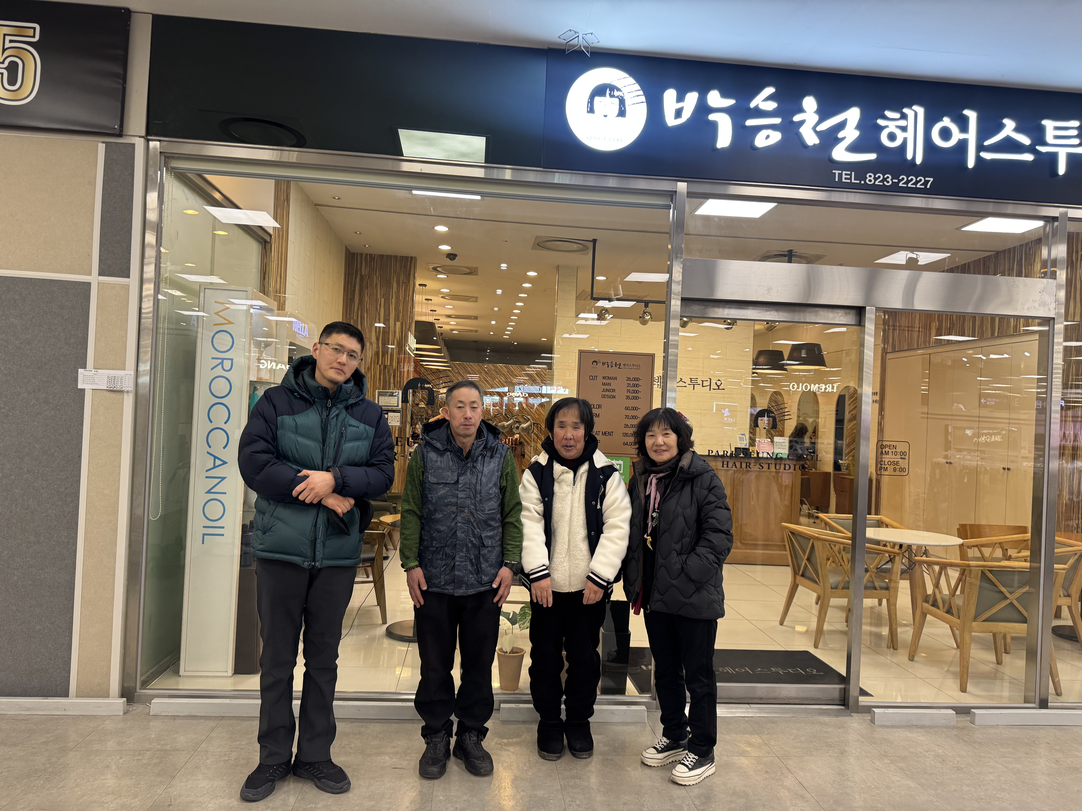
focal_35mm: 24
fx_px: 750
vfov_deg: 56.8
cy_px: 406
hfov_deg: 71.6
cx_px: 541
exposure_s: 1/120
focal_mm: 6.76
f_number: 1.78
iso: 160
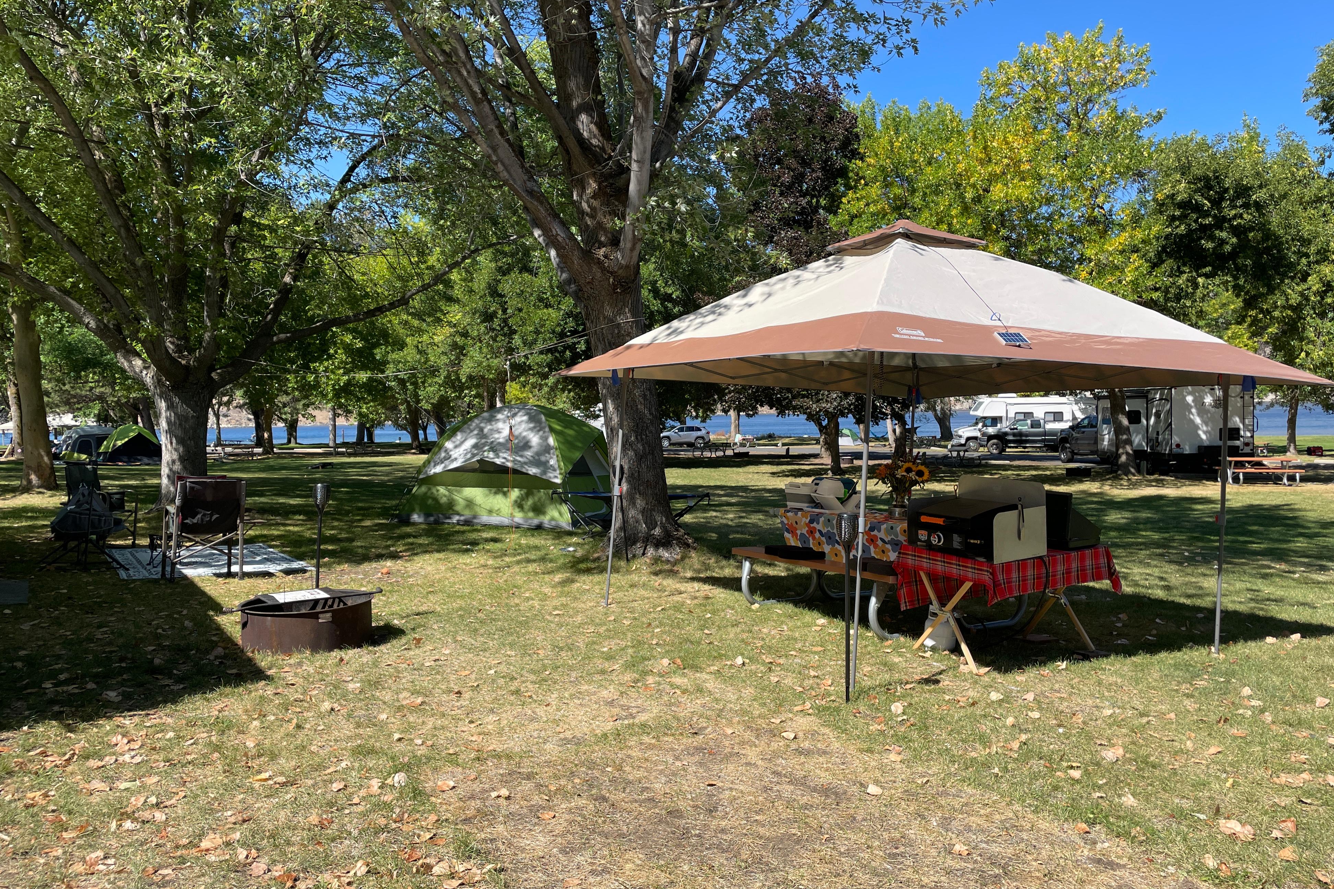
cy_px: 451
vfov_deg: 46.4
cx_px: 658
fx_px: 1037
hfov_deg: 65.5
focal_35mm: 28
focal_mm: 4.2
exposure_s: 1/2353
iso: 32
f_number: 1.6
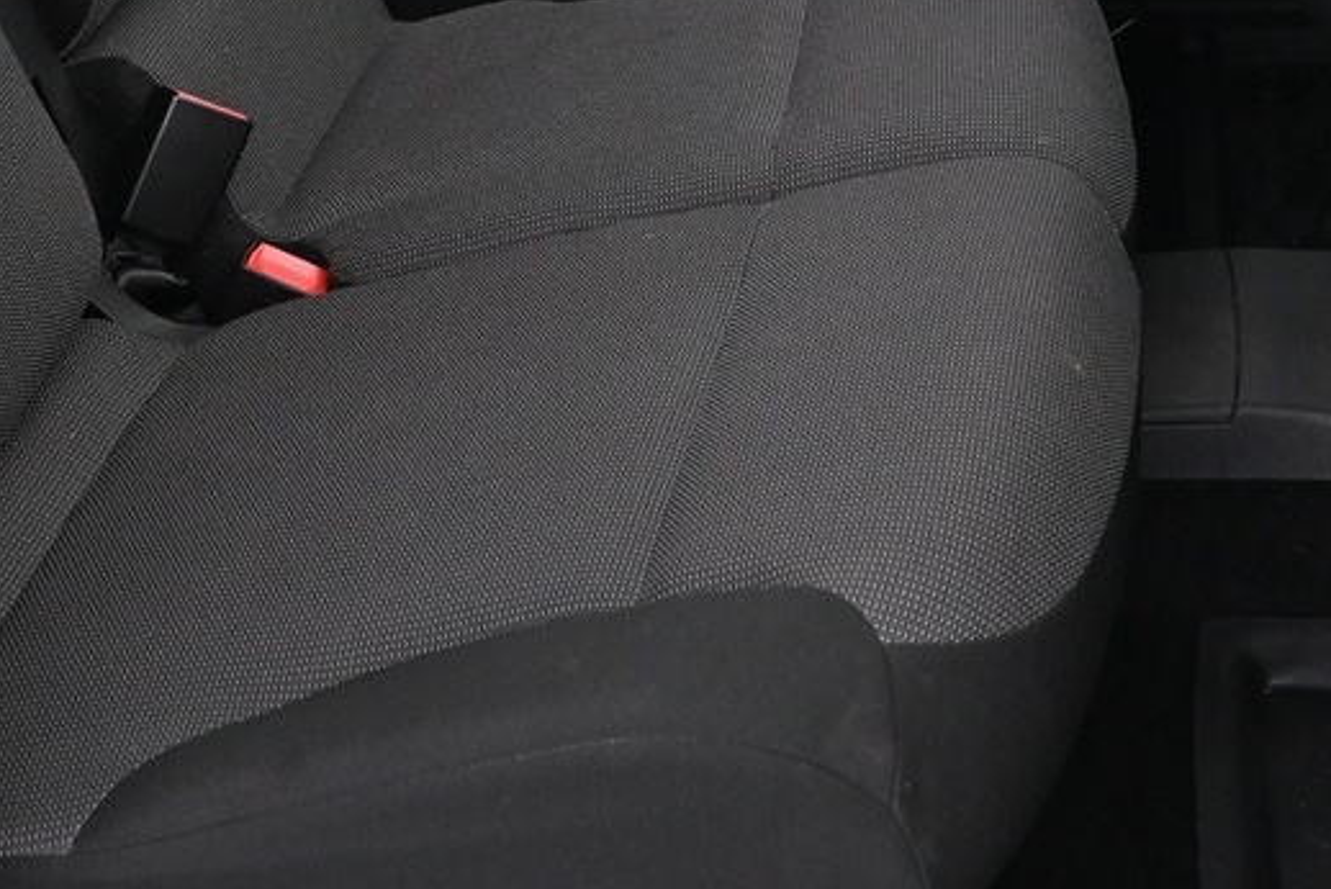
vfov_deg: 16.9
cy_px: -355
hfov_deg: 26.7
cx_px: 969
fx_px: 2774
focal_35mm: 75
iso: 1600
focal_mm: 16
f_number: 3.5
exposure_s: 1/25
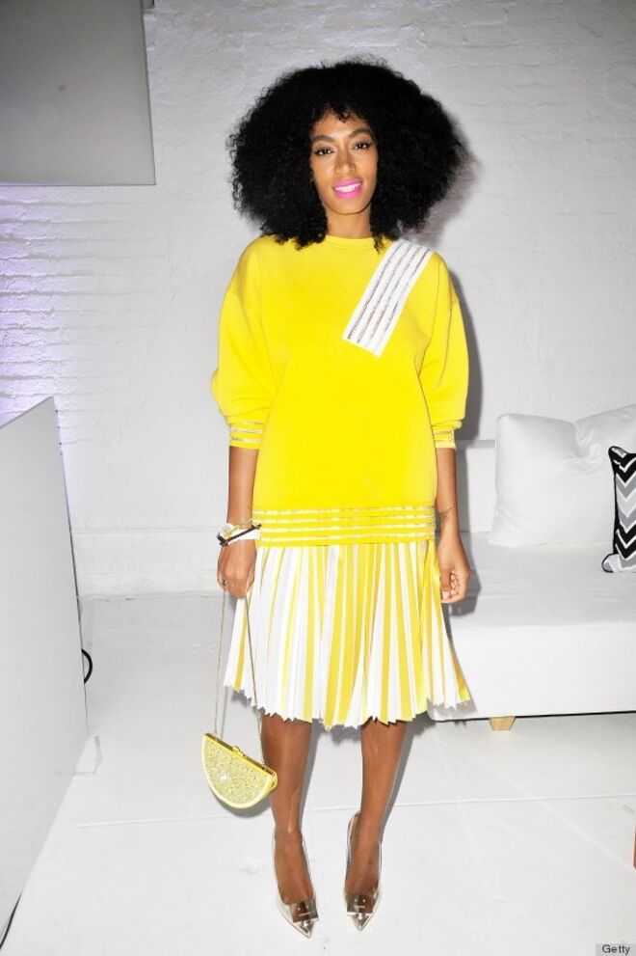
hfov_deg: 38.9
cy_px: 478
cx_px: 318
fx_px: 902
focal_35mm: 34
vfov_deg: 55.8
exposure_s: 1/160
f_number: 7.1
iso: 320
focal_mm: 34
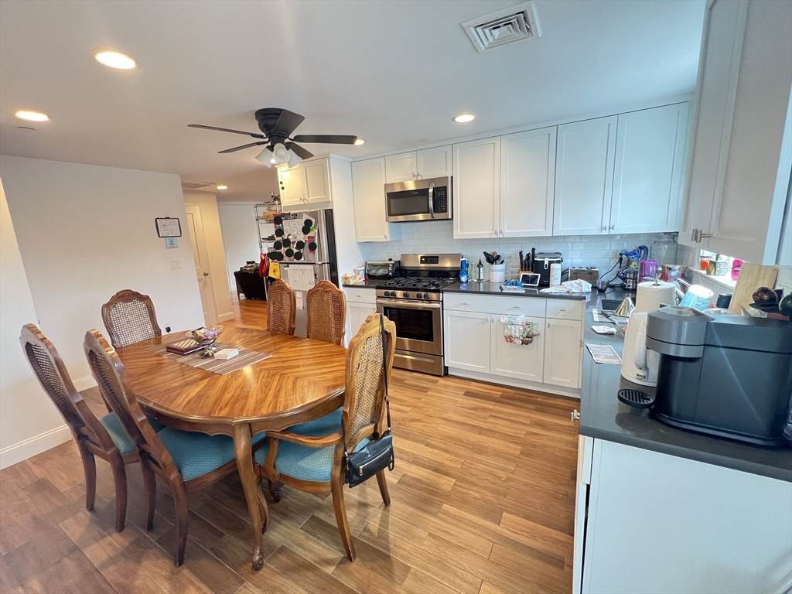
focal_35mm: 13
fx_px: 297
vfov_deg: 89.9
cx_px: 396
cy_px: 297
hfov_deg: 106.2
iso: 320
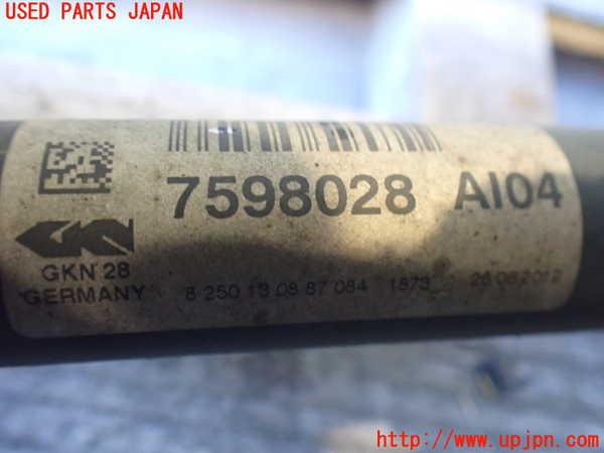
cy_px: 226
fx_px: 523
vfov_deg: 46.8
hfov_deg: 60.0
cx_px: 302
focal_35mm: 30
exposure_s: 1/30
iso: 800
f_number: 2.3
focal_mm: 5.4
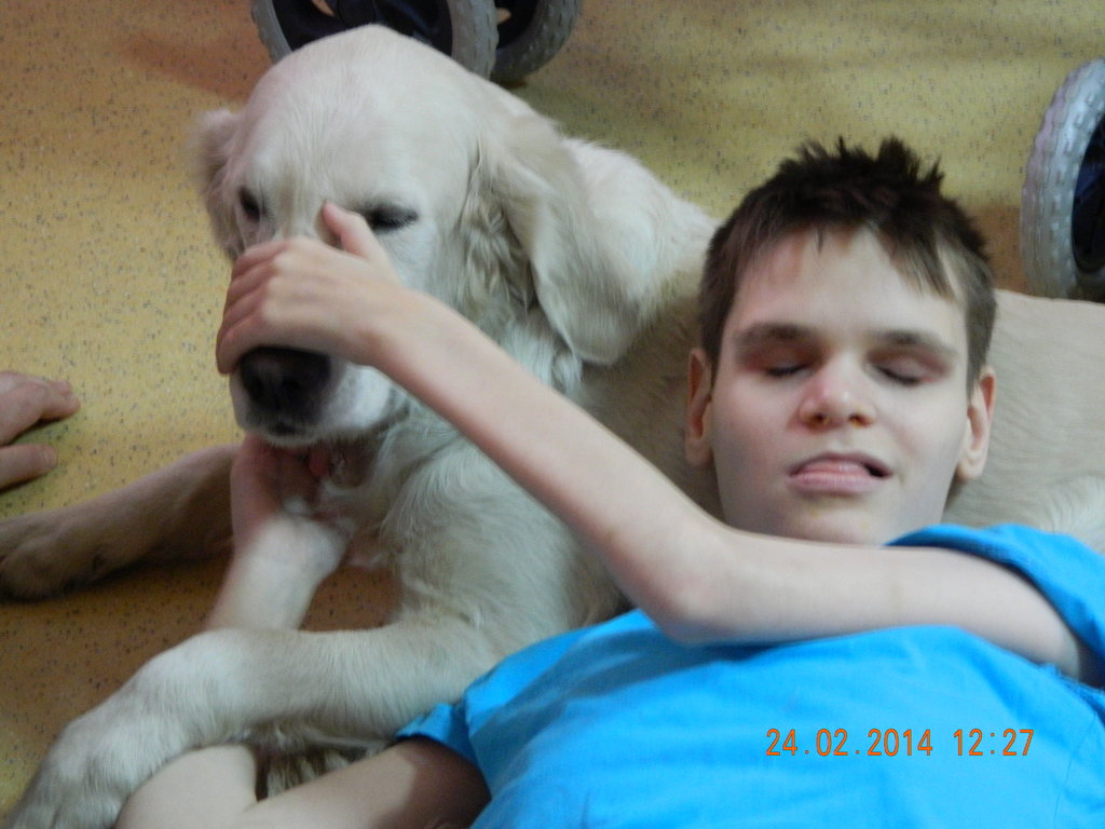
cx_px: 552
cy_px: 414
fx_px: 4788
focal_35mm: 150
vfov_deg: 9.9
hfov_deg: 13.2
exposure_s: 1/5
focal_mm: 27
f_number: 4.9
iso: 400
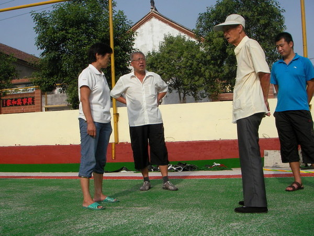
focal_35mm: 38
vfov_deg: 37.7
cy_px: 118
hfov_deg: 49.0
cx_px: 157
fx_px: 345
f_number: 6.6
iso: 50
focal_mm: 6.3
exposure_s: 1/332
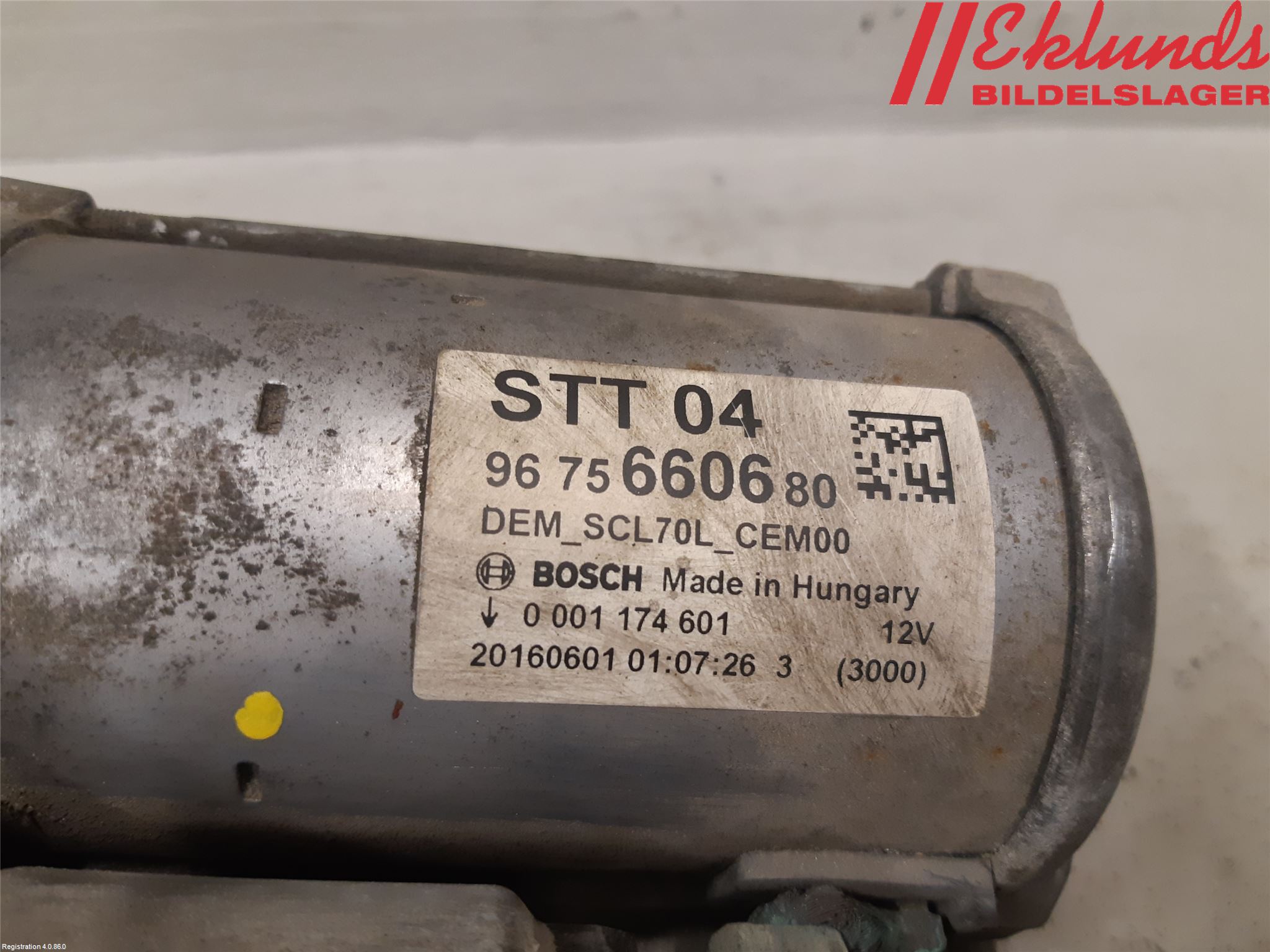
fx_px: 954
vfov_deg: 53.1
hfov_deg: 67.3
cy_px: 476
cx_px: 635
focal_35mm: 26
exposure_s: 1/50
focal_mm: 3.93
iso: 160
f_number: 1.7
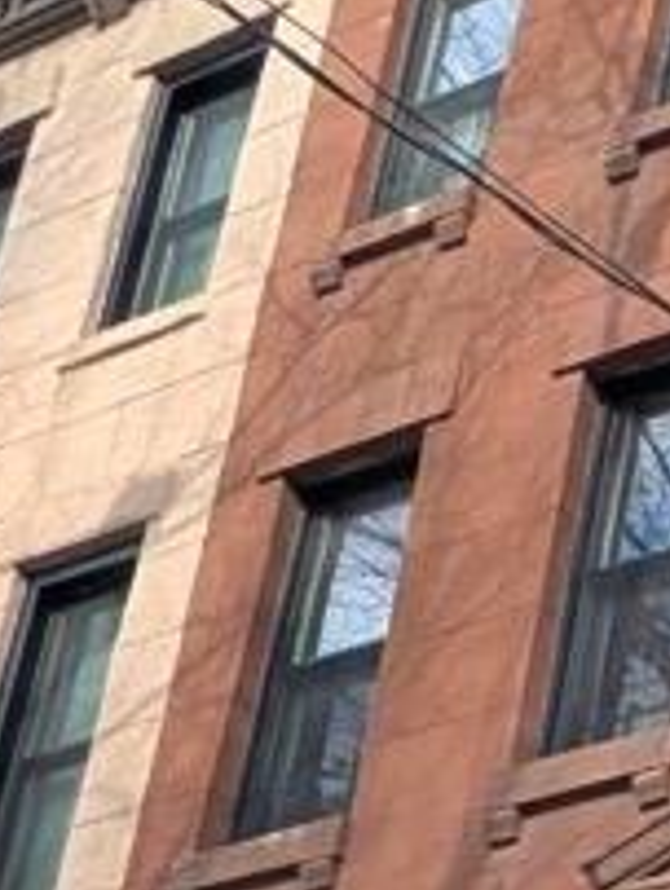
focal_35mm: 76
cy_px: 1392
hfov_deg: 12.1
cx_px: 1882
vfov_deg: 21.0
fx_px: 1957
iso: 49
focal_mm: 2.02
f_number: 1.7
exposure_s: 1/2545
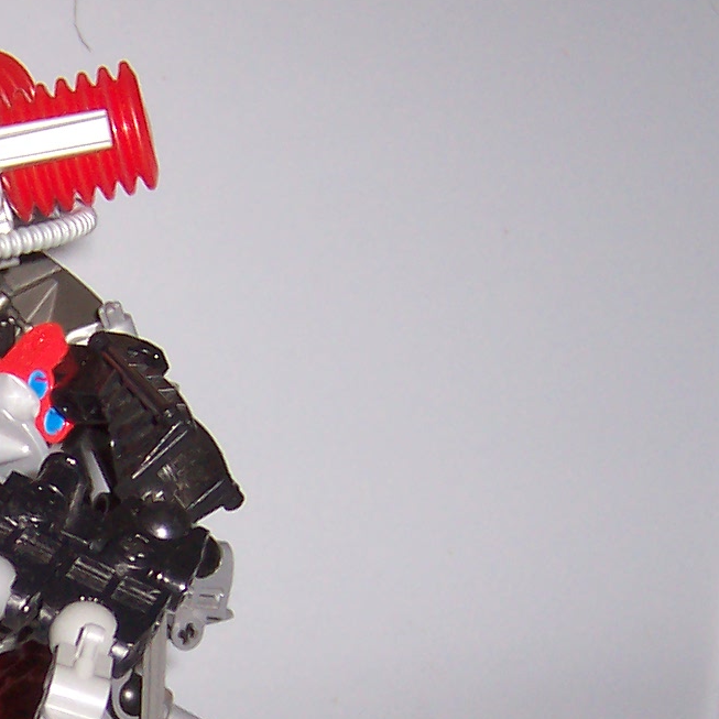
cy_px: 708
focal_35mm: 99
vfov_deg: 17.2
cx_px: -161
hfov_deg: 16.8
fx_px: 2326
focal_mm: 5.6
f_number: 2.8
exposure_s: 1/60
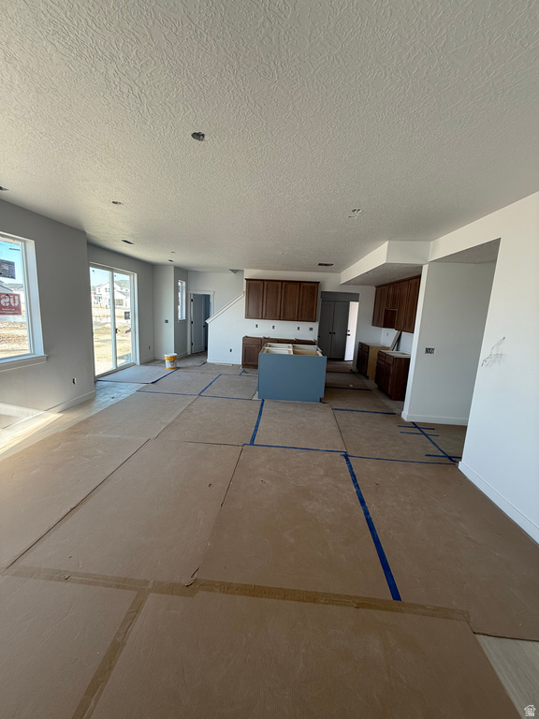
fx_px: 291
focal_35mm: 14
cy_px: 360
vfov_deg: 102.1
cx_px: 270
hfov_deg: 85.7
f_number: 2.2
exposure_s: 1/99
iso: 64
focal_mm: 2.22
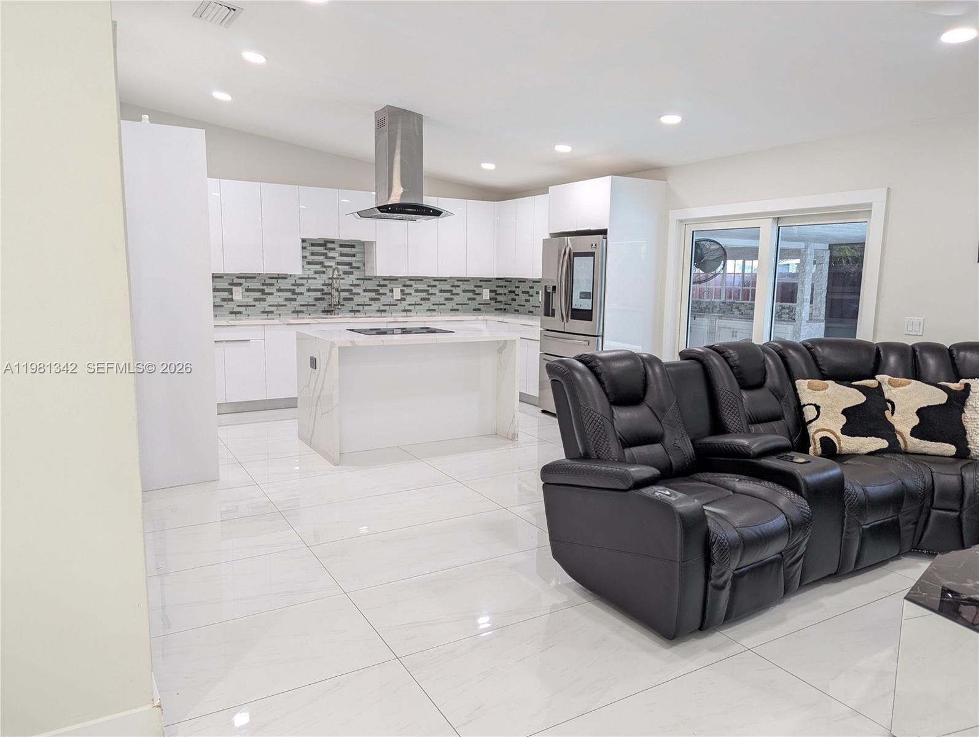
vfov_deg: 56.9
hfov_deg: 71.5
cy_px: 368
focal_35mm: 24
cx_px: 490
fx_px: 680
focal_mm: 6.81
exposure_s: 1/40
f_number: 1.85
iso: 59
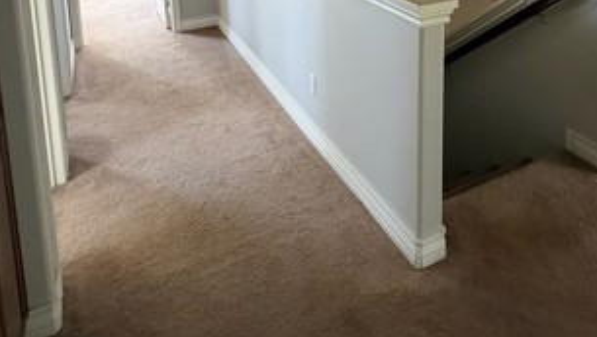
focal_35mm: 32
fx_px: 507
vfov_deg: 30.4
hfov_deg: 60.4
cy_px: -80
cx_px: 360
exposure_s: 1/70
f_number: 2.2
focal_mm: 2.22
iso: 320
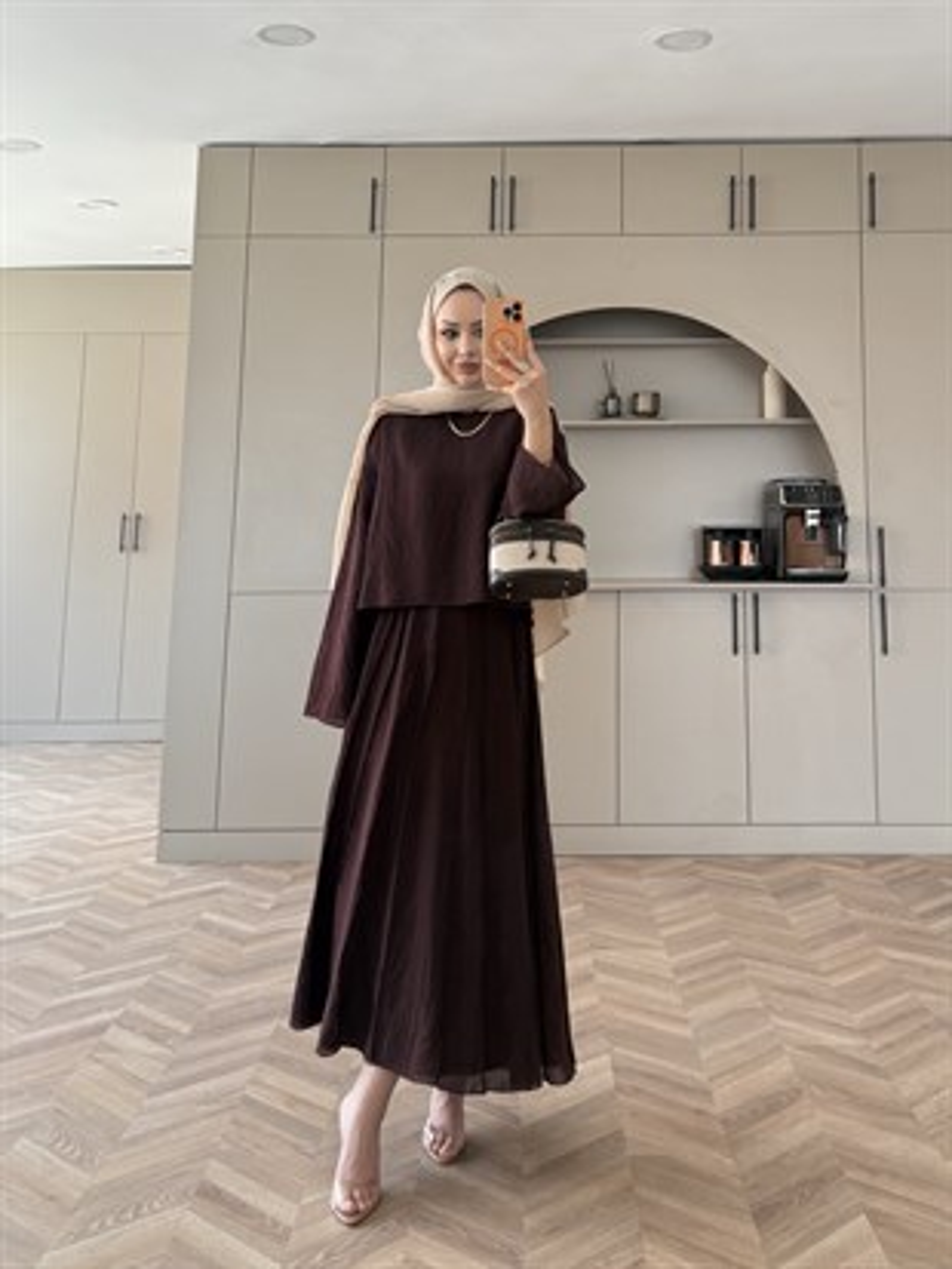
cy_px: 634
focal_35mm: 24
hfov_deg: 56.8
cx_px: 476
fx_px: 880
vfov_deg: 71.6
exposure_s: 1/121
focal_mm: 6.76
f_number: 1.78
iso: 80
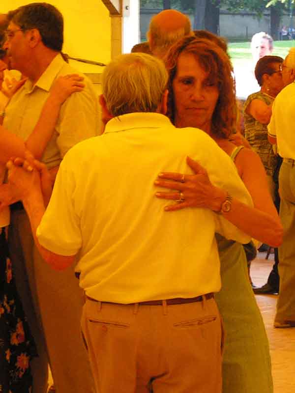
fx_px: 1341
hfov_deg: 12.6
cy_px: 196
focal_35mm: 118
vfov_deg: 16.7
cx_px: 148
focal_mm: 19.6
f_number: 3.2
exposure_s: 1/125
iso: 200
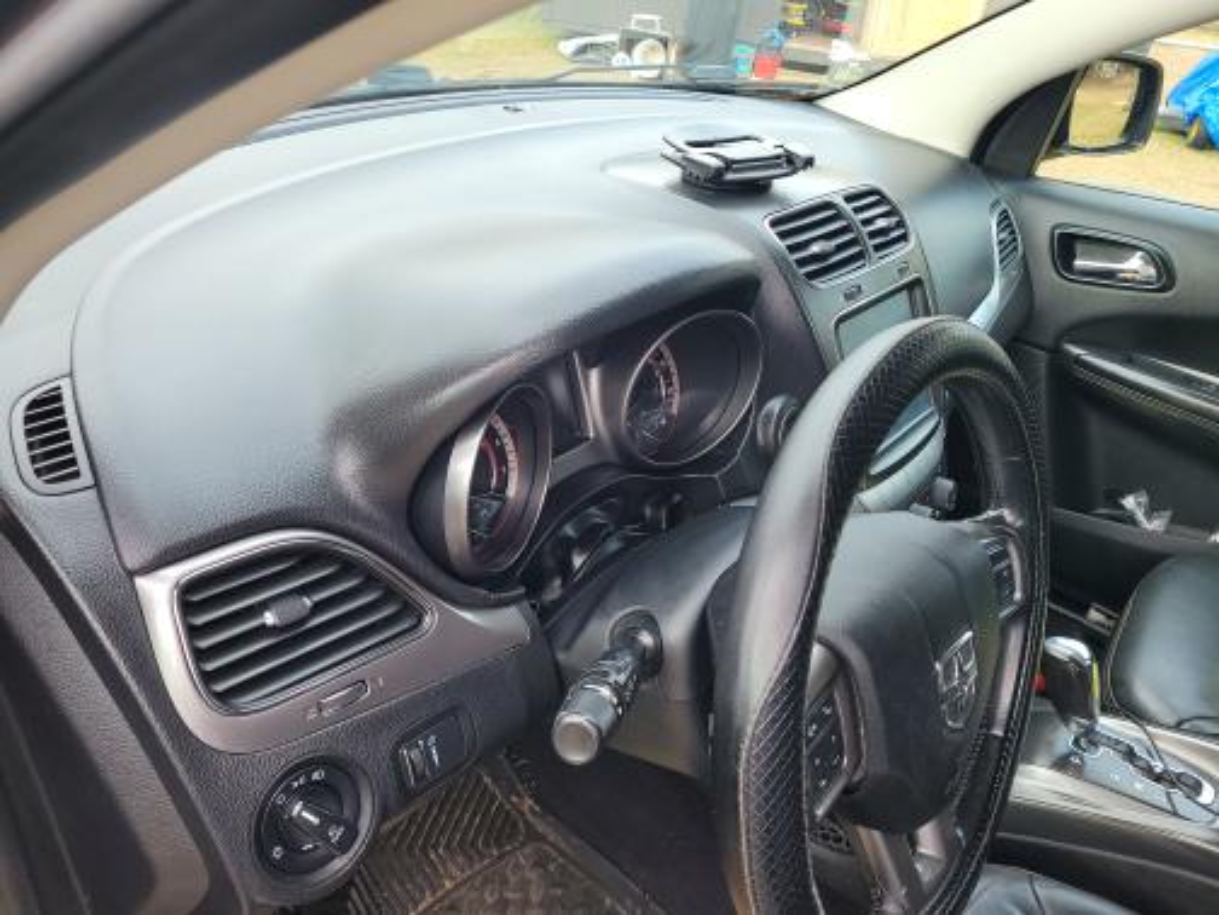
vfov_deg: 53.1
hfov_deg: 67.3
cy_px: 458
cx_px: 610
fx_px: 916
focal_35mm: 26
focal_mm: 5.4
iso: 40
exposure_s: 1/130
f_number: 1.8
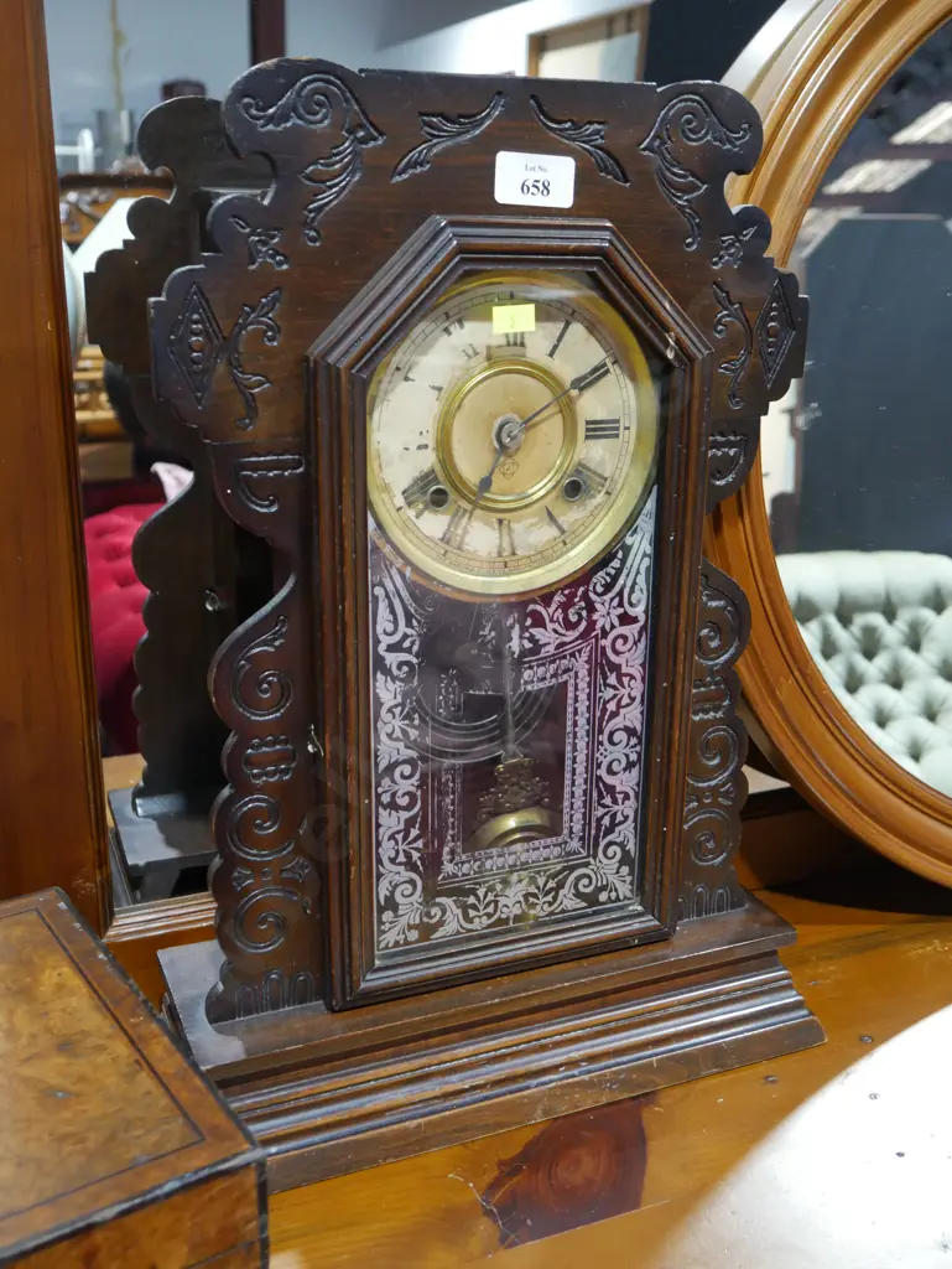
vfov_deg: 51.3
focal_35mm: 36
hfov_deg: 39.7
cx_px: 476
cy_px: 634
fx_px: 1319
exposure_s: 1/60
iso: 1000
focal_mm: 18
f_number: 4
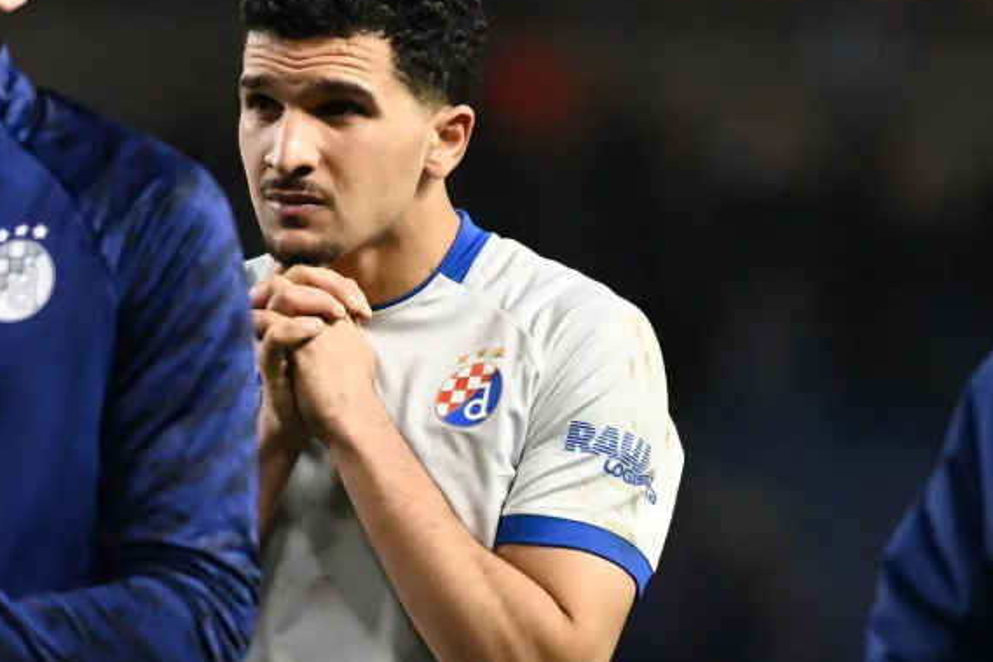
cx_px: 351
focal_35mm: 401
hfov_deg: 5.1
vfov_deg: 3.4
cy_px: 333
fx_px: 11057
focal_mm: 300
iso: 5600
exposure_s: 1/1250
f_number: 4
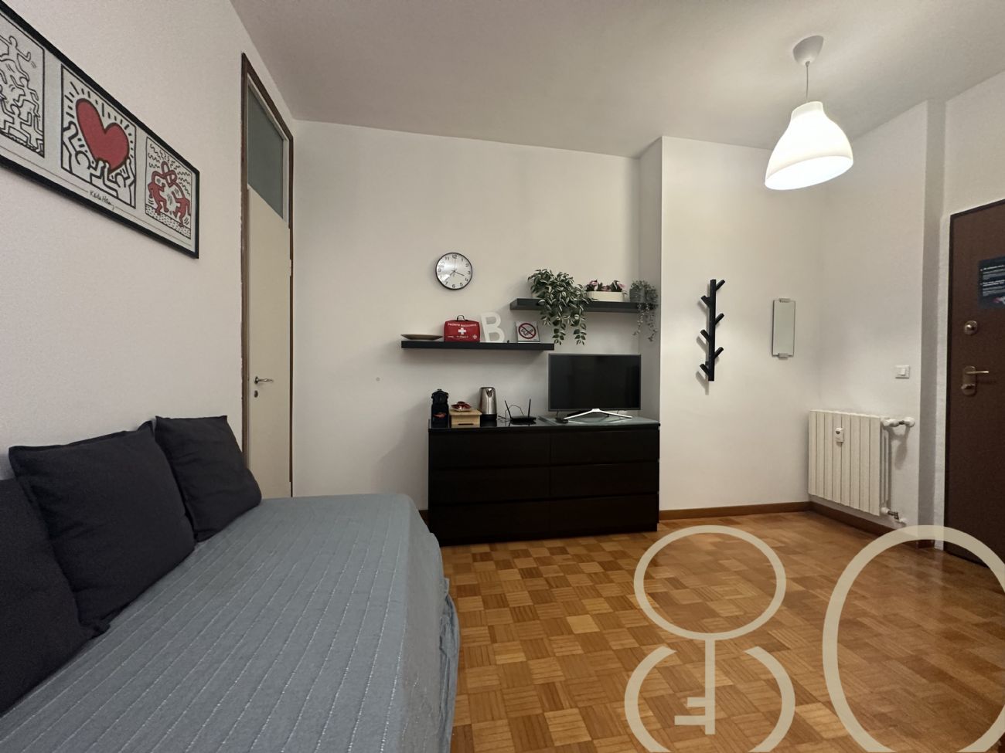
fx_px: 406
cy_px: 376
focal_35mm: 14
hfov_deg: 102.1
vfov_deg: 85.7
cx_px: 502
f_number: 2.2
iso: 400
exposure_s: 1/50
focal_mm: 2.22
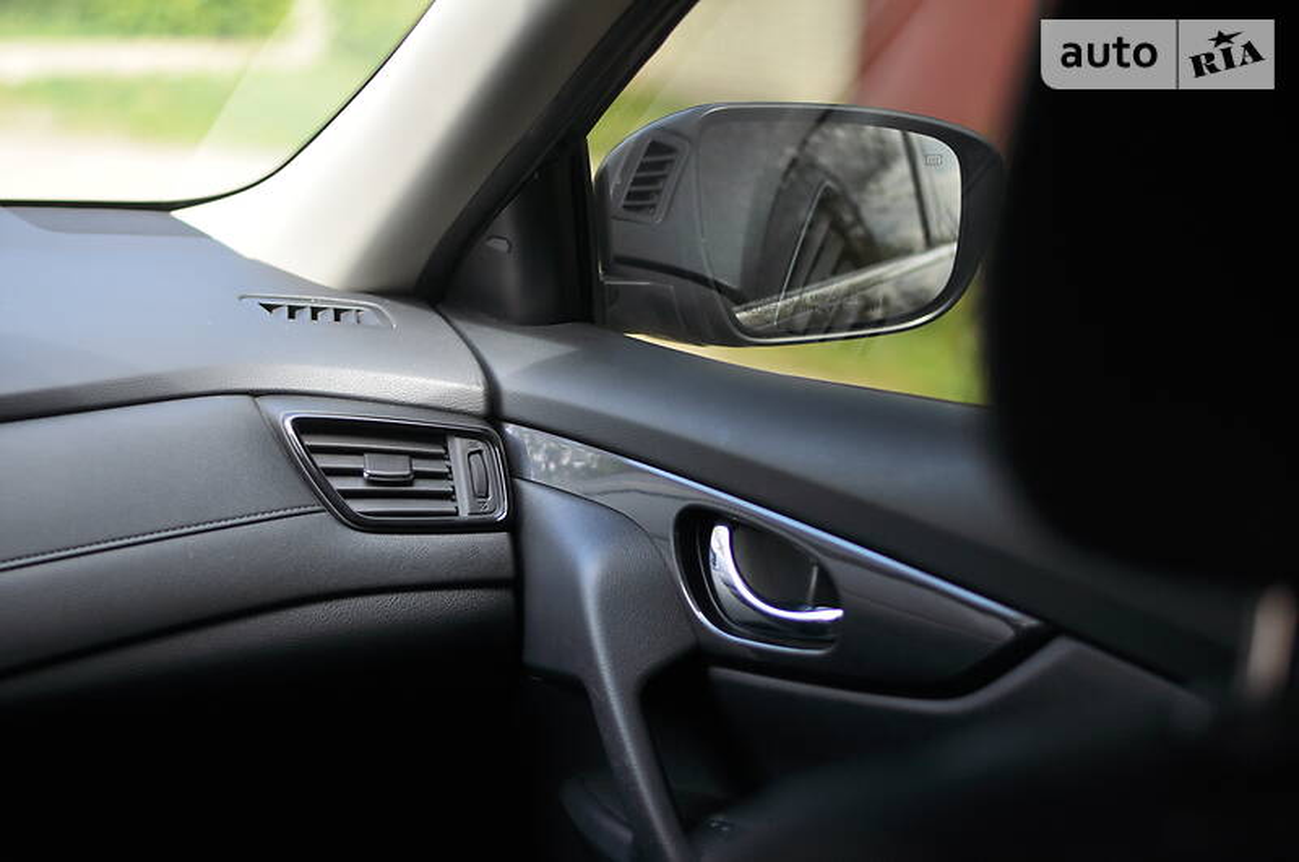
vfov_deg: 18.1
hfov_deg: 27.0
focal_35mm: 75
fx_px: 2702
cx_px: 650
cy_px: 431
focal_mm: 50
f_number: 1.8
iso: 250
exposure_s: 1/1000
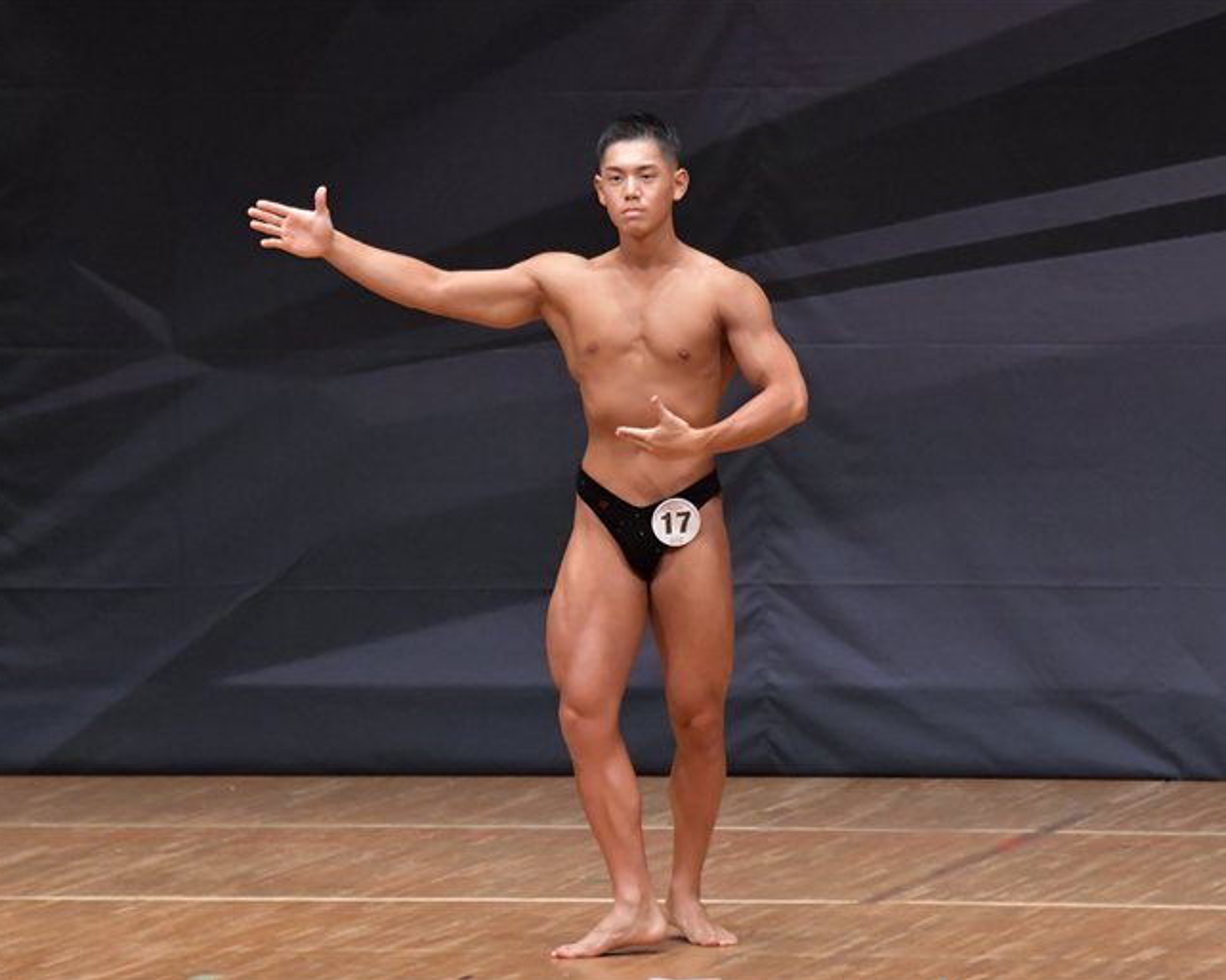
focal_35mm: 323
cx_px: 606
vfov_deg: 4.8
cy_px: 491
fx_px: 11715
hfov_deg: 6.0
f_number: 5.6
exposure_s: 1/400
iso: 6400
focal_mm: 190
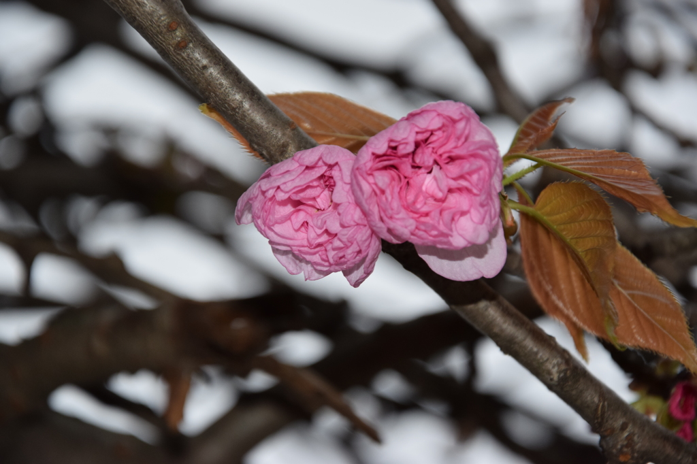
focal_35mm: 158
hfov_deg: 13.0
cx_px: 348
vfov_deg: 8.7
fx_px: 3048
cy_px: 232
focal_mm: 105
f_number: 5.6
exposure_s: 1/160
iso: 640
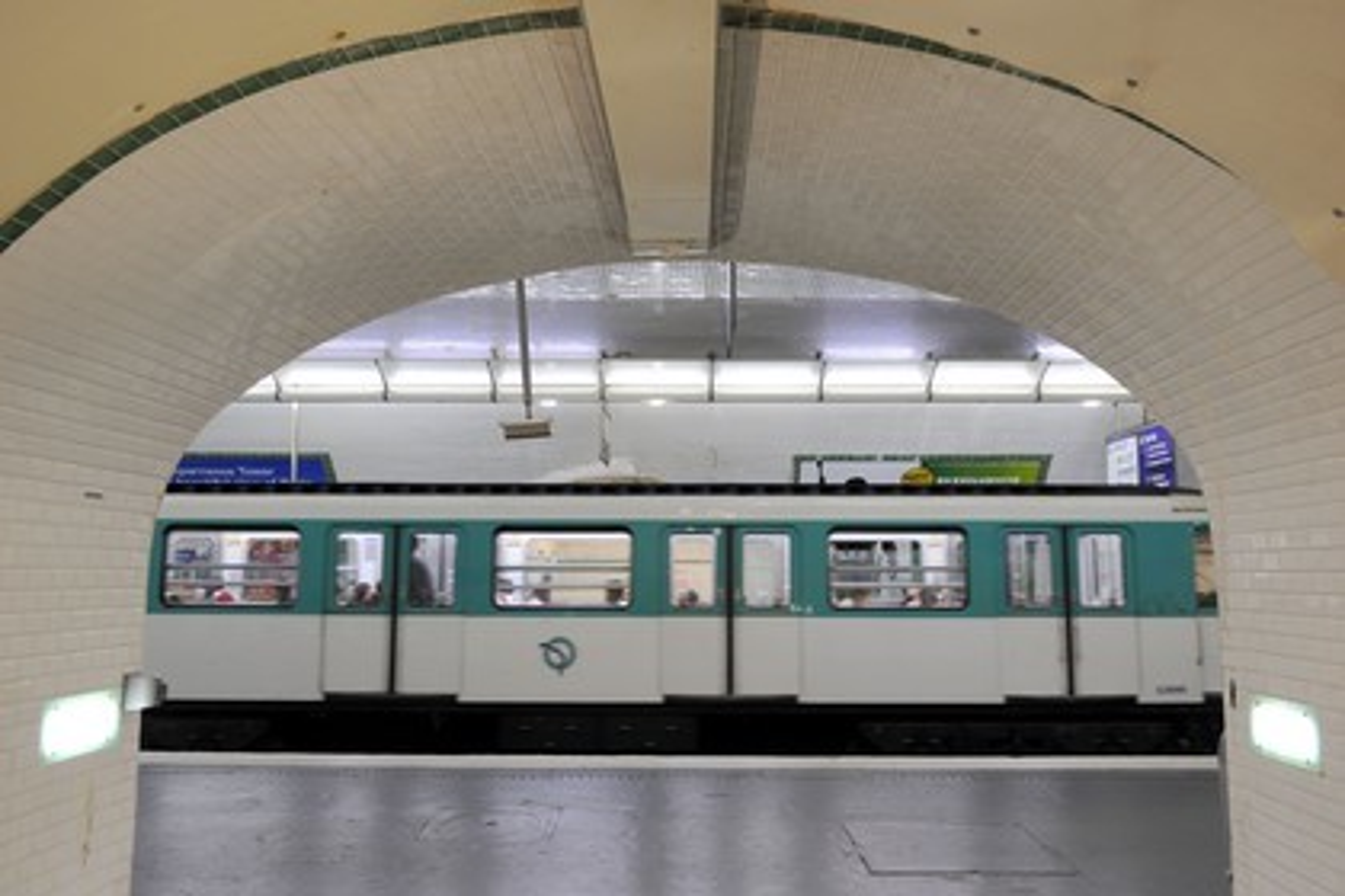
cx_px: 672
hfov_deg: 63.7
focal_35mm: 29
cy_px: 448
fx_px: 1083
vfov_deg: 45.0
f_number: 3.5
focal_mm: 29
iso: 800
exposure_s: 1/40
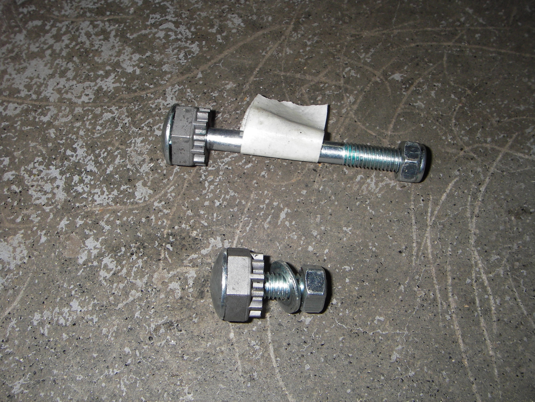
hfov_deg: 49.0
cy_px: 201
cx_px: 268
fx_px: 587
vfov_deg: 37.7
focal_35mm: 38
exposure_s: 1/30
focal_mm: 6.3
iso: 50
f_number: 6.6
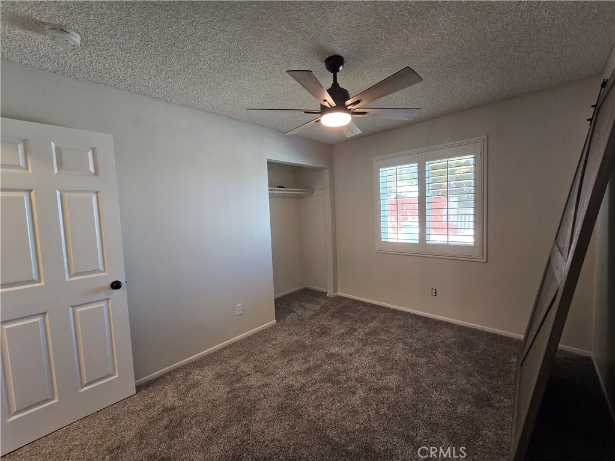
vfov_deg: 89.9
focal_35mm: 13
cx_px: 308
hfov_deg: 106.2
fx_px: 231
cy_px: 230
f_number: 2.2
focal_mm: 2.2
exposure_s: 1/60
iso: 160
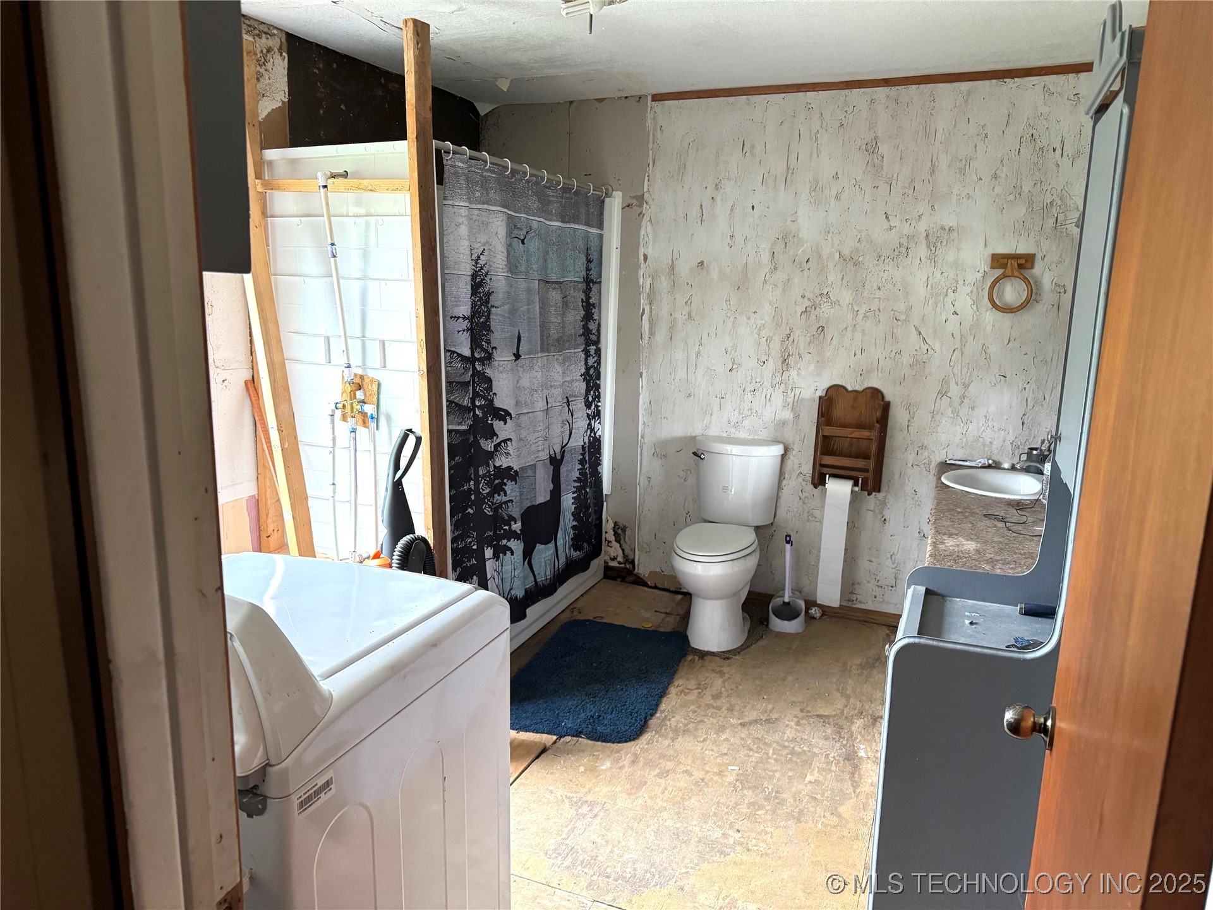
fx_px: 841
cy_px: 455
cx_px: 606
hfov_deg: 71.6
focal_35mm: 24
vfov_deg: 56.8
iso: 640
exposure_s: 1/60
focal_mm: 6.76
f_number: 1.78
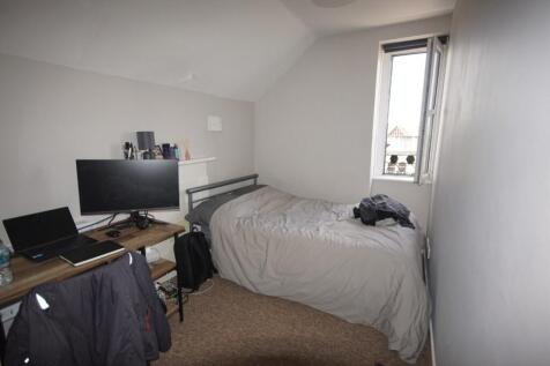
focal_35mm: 18
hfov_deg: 90.0
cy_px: 183
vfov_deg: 67.3
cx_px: 275
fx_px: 275
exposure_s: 1/160
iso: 800
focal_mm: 12
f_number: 4.5
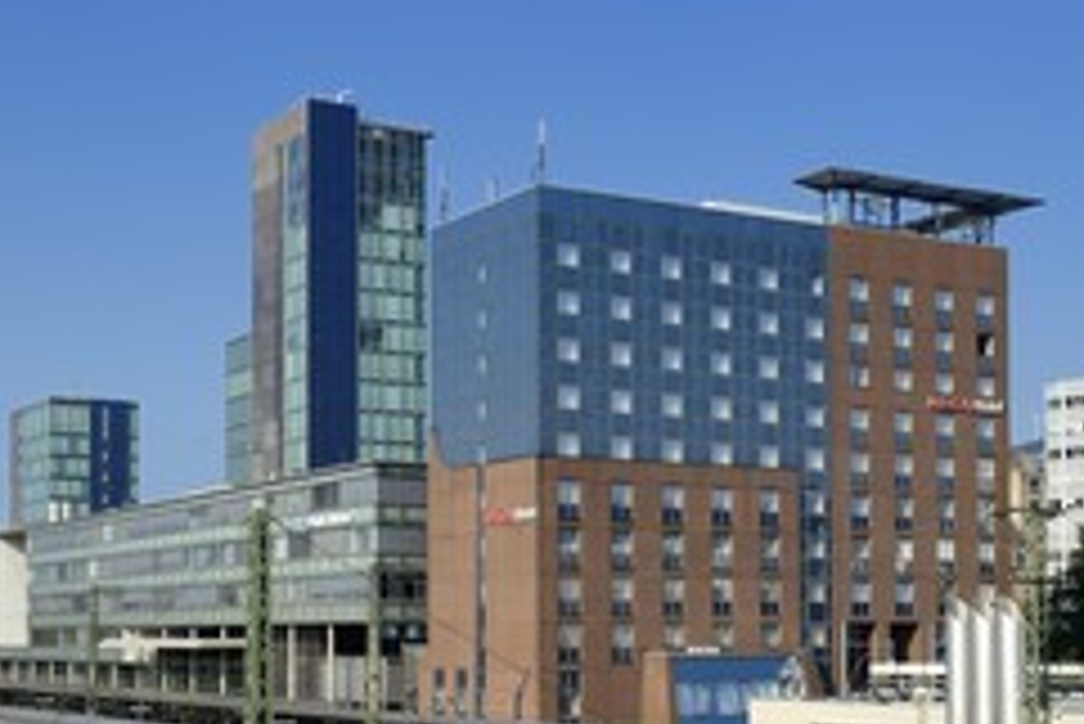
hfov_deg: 32.8
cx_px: 616
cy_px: 594
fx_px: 1838
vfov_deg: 22.0
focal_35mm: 61
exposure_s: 1/320
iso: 200
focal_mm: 35
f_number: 11
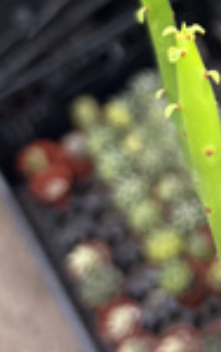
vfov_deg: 18.2
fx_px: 1058
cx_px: 461
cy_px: -42
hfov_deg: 10.8
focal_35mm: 110
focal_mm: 5.96
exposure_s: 1/199
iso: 40
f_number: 1.6
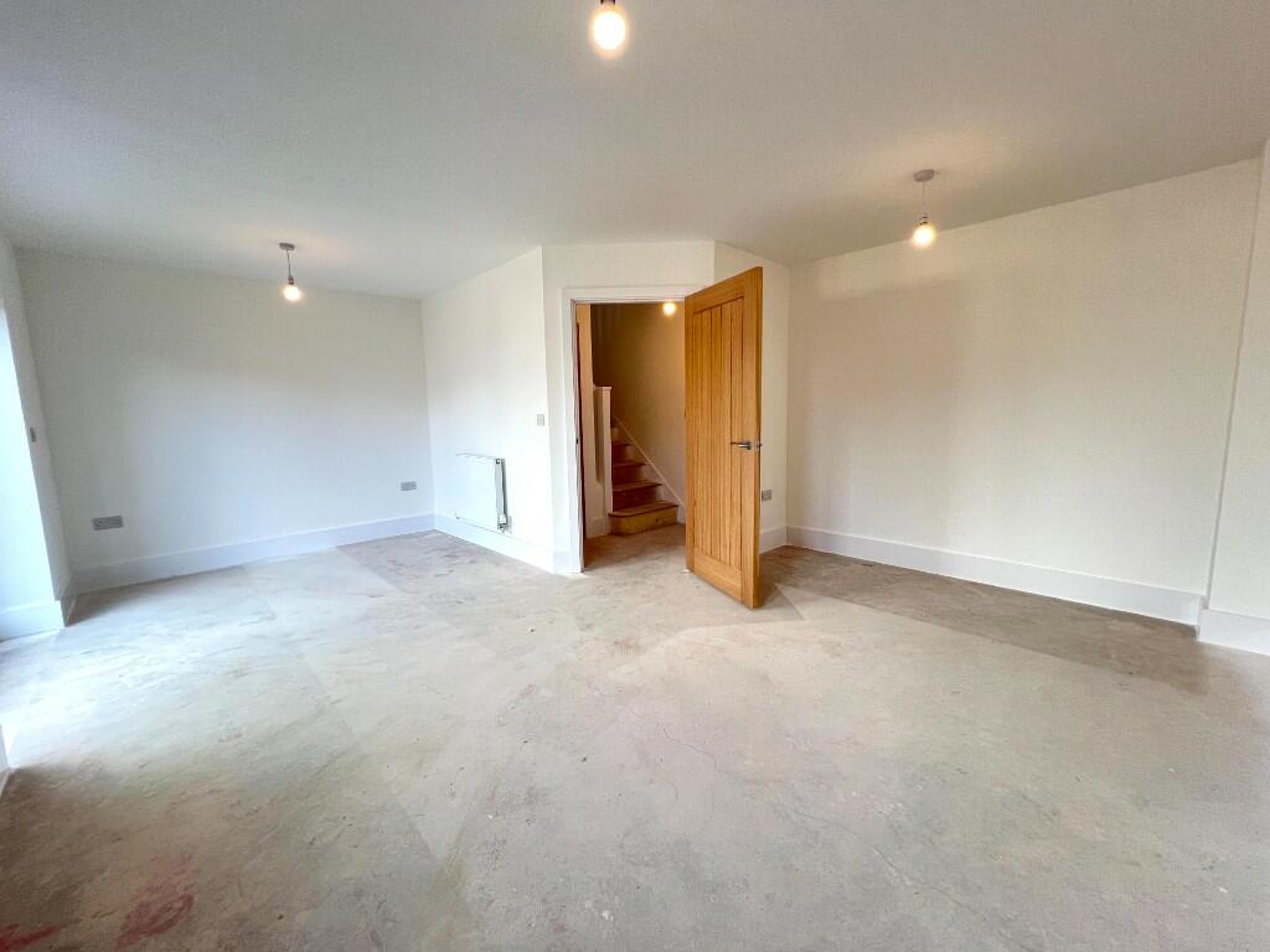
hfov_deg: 106.2
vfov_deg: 89.9
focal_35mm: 13
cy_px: 476
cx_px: 635
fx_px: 477
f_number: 1.8
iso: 125
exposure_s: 1/100
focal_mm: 1.57
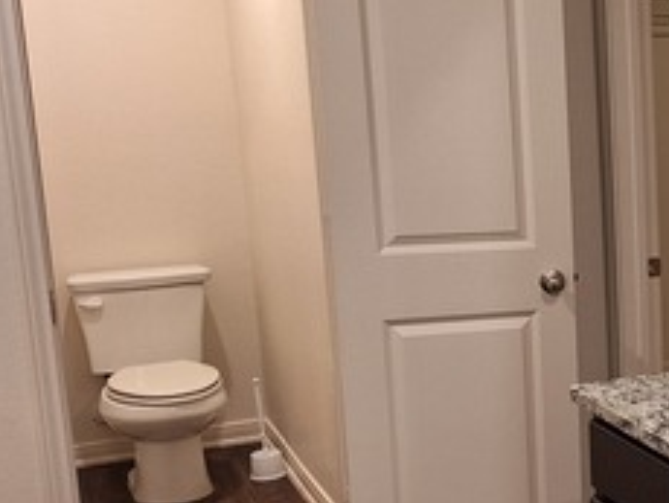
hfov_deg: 25.9
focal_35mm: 64
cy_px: 320
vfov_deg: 22.9
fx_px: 1238
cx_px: 870
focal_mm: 5.54
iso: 100
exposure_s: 1/40
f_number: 1.8
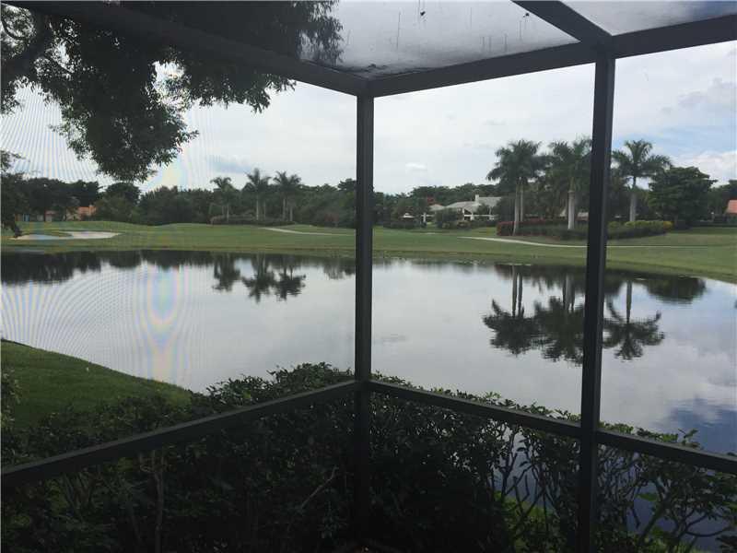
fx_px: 617
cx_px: 368
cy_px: 276
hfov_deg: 61.7
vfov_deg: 48.2
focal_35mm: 29
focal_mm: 4.15
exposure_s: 1/1412
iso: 32
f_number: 2.2
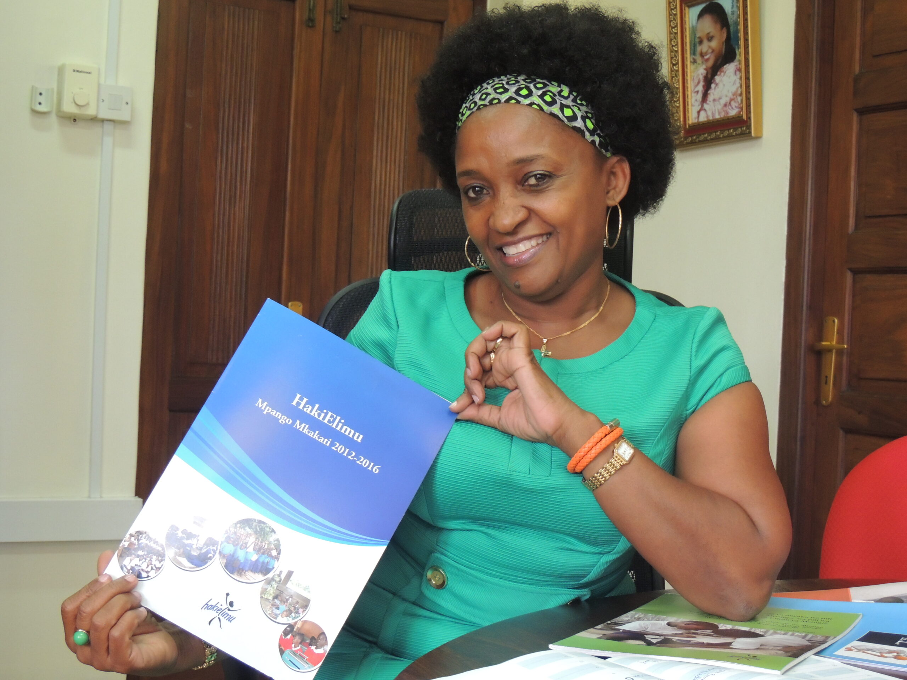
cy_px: 340
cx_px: 454
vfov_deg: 26.6
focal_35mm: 55
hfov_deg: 34.9
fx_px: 1441
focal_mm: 9.8
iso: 500
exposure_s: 1/15
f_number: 3.7
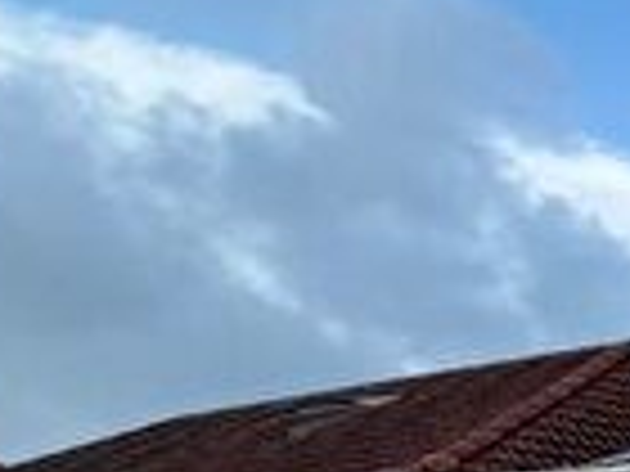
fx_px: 1274
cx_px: 1508
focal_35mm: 70
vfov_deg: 19.4
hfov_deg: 15.2
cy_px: 618
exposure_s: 1/701
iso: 40
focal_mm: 2.22
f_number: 2.2
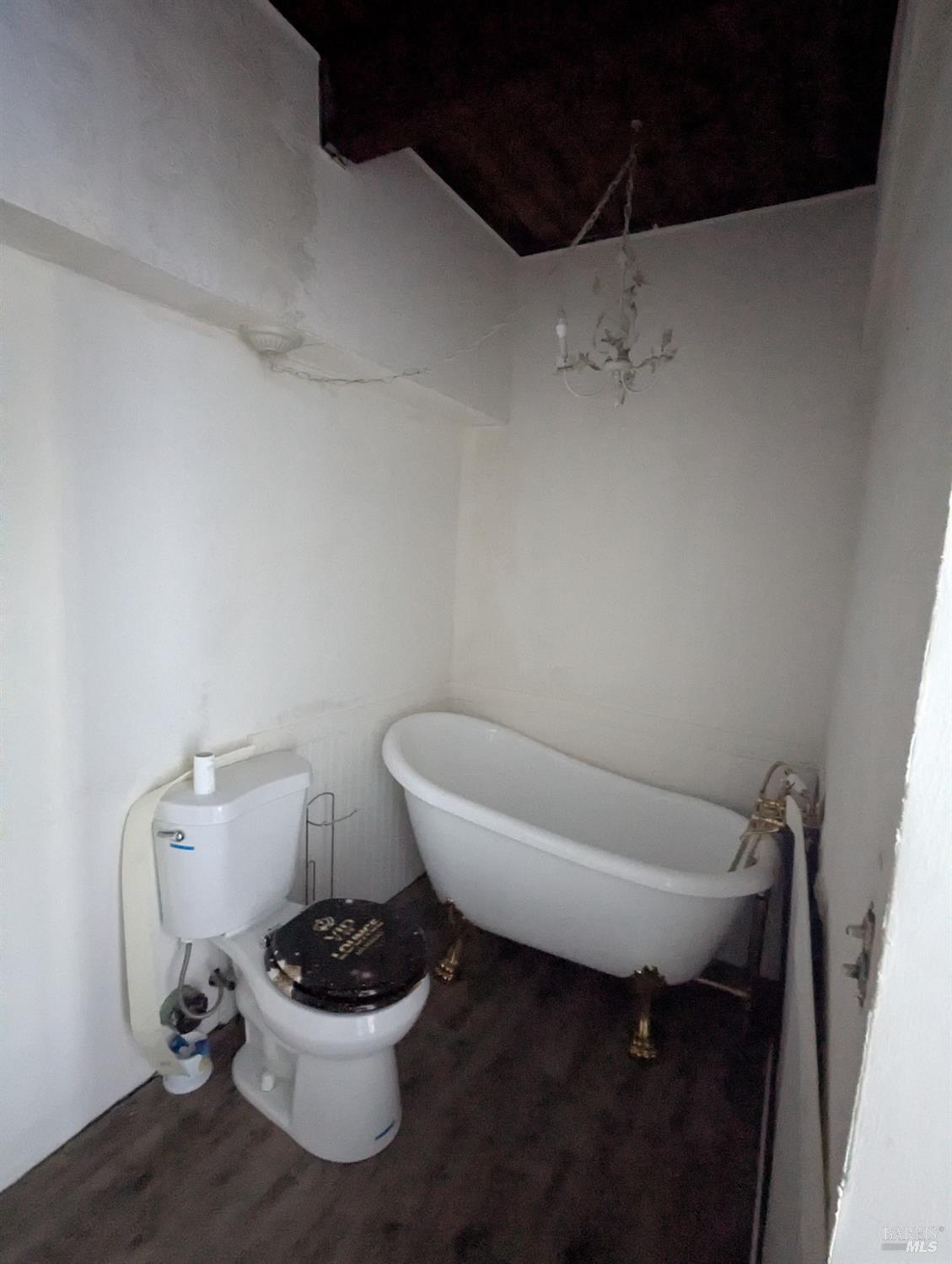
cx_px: 476
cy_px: 632
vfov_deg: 94.4
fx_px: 585
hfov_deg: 78.3
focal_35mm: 16
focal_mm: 2.35
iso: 3946
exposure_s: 1/14.9
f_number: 2.2
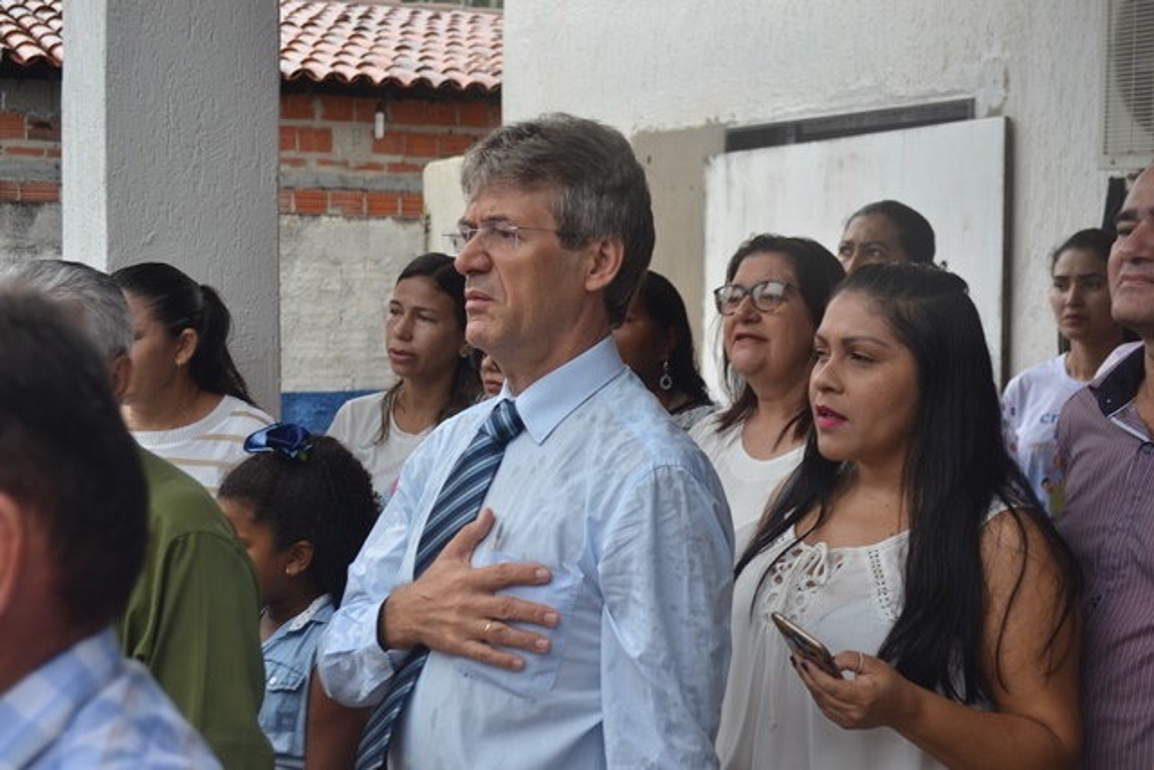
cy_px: 385
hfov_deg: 35.0
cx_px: 577
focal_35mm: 57
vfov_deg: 23.8
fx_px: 1827
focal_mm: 38
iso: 100
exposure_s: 1/125
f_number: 5.6
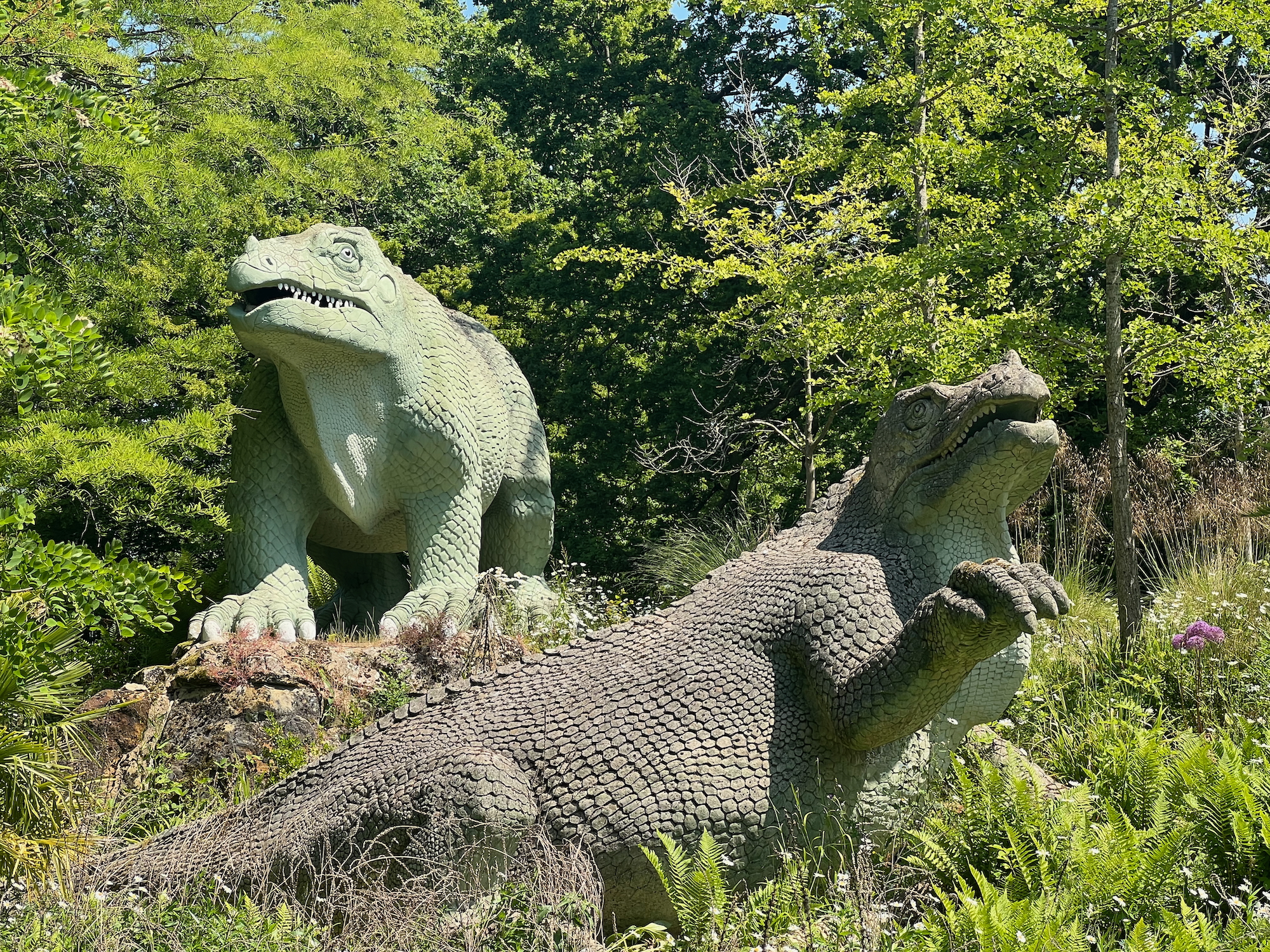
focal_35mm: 77
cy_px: 476
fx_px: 2825
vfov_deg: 19.1
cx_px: 635
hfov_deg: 25.3
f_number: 2.8
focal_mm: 9
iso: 32
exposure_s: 1/312
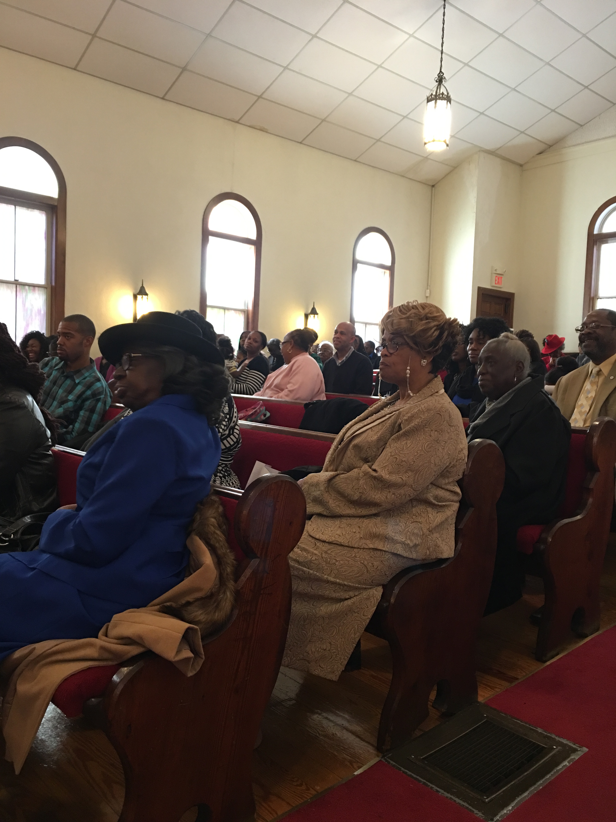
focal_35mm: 29
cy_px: 411
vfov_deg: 61.7
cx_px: 308
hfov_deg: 48.2
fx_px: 688
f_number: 2.2
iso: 80
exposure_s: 1/15
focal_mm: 4.15
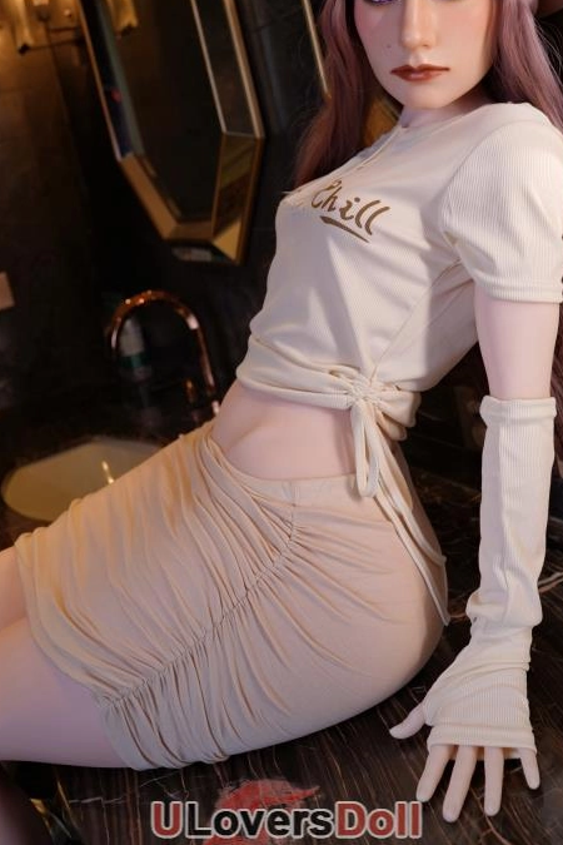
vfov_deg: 47.9
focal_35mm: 40
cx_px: 287
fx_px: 938
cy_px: 309
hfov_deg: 33.4
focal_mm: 30
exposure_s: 1/25
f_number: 5
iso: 50
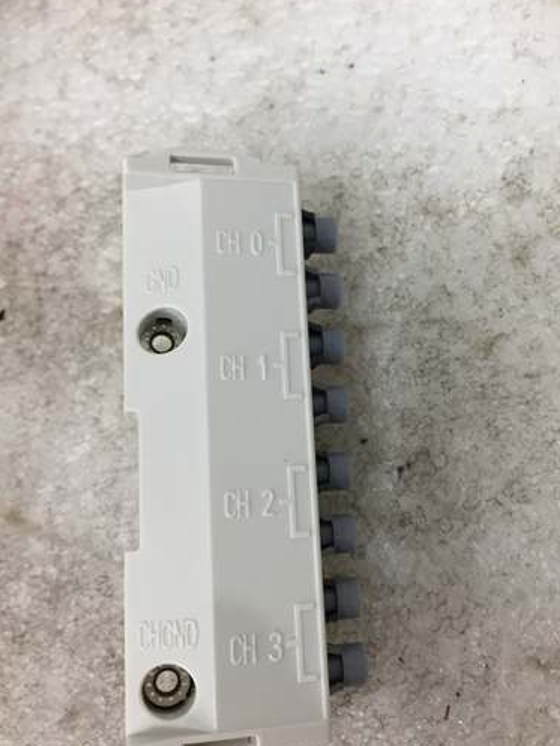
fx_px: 755
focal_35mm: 35
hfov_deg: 40.6
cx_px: 333
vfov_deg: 52.6
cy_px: 362
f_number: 2.2
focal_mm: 4.15
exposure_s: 1/33
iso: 80
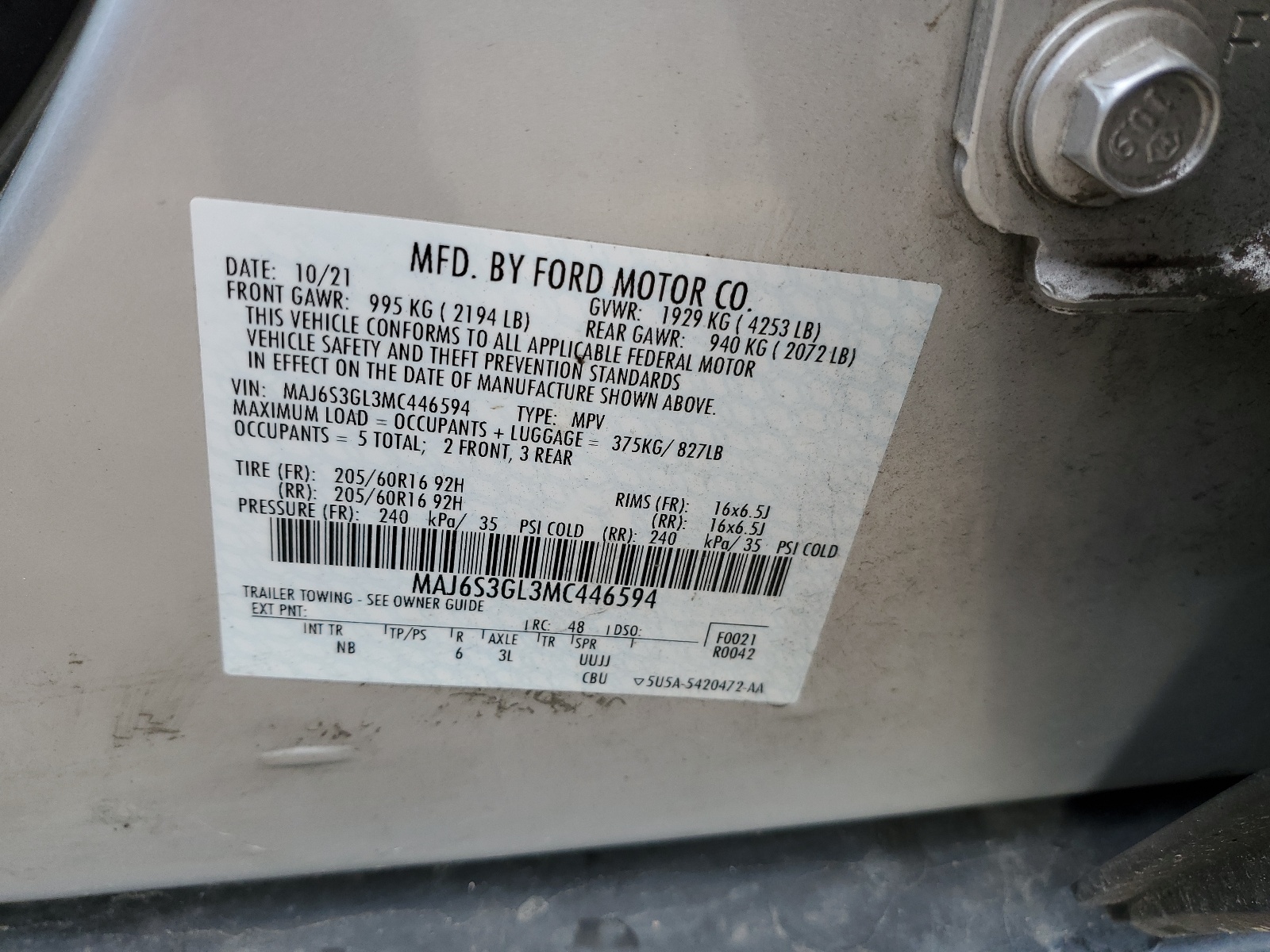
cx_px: 635
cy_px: 476
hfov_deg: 67.3
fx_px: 954
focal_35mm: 26
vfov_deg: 53.1
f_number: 1.5
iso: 50
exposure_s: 1/154
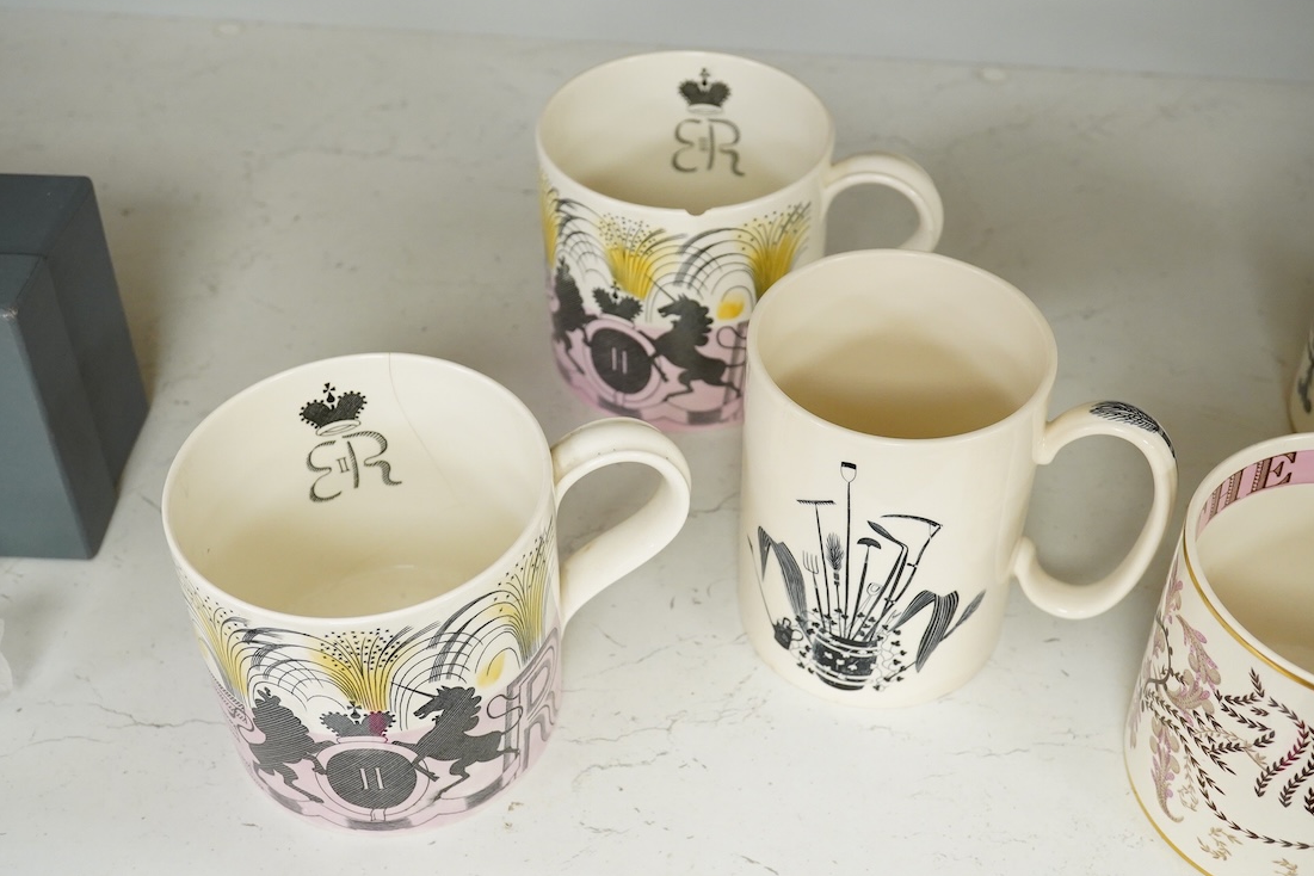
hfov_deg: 42.7
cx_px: 669
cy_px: 430
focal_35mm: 46
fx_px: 1679
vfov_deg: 29.2
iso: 2500
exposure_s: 1/160
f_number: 8
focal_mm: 30
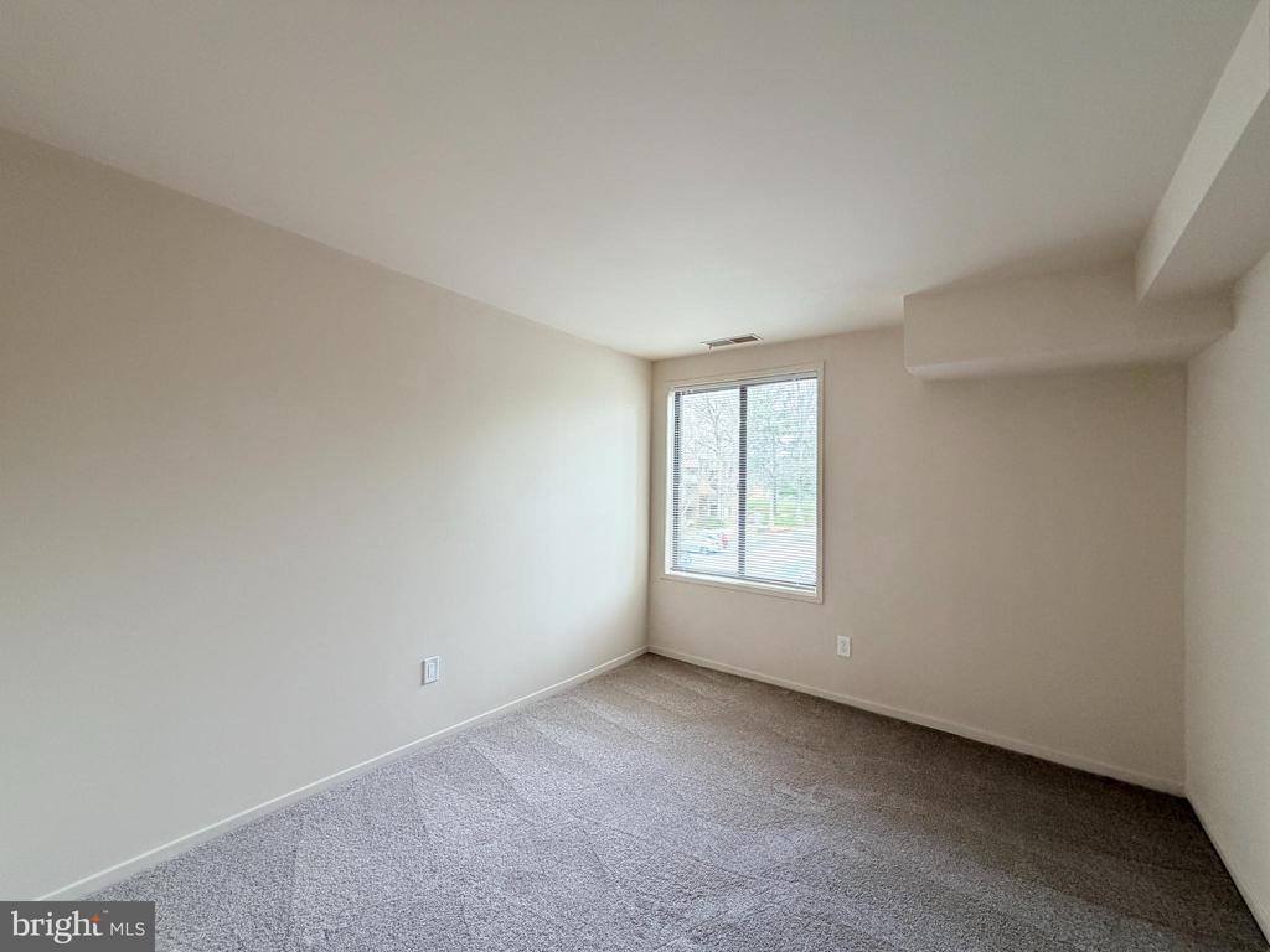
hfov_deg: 102.1
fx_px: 514
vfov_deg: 85.7
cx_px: 635
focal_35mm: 14
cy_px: 476
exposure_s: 1/121
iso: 320
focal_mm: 2.22
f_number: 2.2
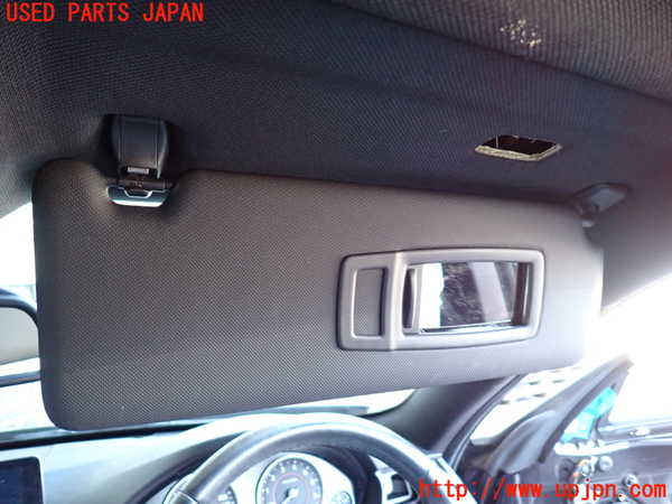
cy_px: 252
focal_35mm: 25
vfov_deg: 54.9
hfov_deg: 69.4
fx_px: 485
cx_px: 336
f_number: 2
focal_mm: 4.5
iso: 500
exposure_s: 1/30
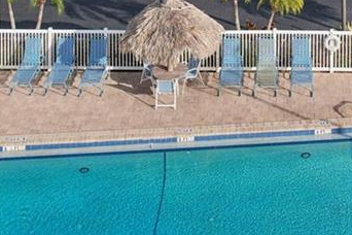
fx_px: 1007
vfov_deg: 13.2
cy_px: 59
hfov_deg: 19.7
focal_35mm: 103
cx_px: 257
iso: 150
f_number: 2.8
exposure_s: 1/2500
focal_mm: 8.4
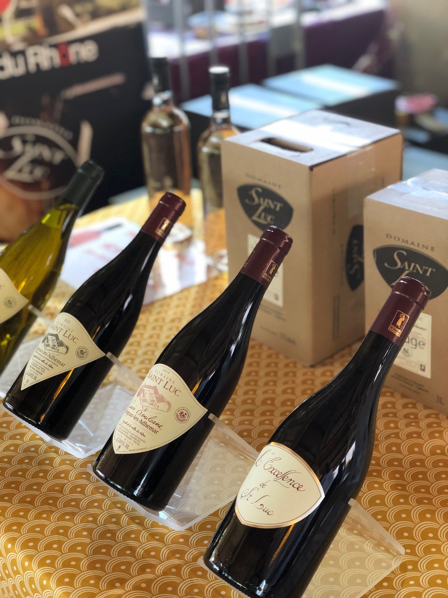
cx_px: 224
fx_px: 897
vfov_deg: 36.8
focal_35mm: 52
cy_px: 299
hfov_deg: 28.0
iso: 100
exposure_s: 1/50
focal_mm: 6
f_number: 2.4
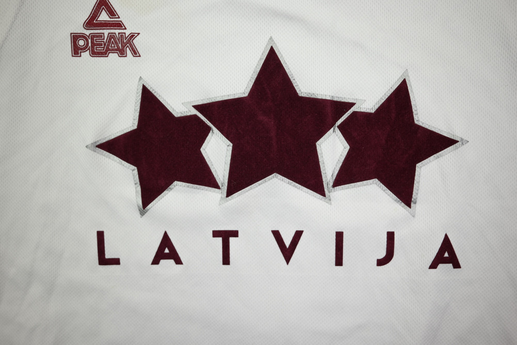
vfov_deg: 43.0
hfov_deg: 61.1
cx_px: 258
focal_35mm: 30
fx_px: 438
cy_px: 172
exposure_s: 1/125
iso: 200
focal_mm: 30.5
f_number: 5.6
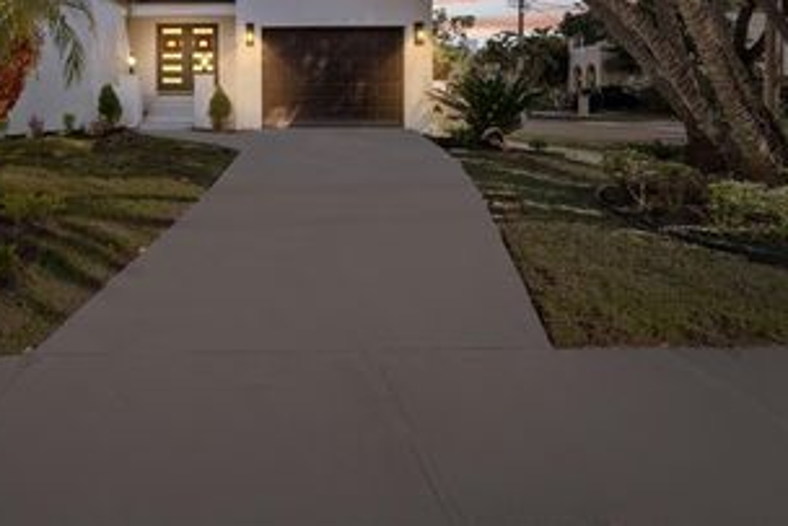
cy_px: 97
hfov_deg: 72.8
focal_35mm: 23
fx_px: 504
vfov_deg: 51.3
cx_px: 238
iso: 200
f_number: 8
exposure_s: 1/400
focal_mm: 14
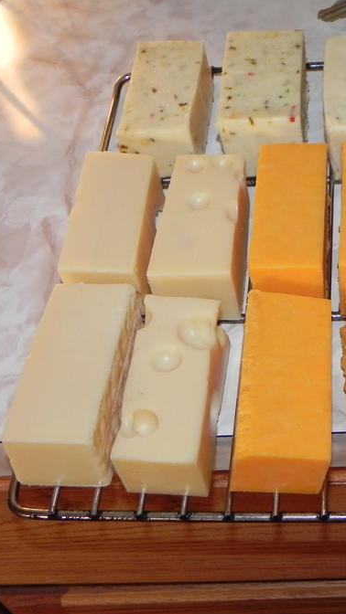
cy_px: 307
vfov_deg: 38.5
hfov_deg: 20.8
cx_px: 406
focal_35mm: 54
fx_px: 881
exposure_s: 1/30
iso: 200
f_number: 3.2
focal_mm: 6.6
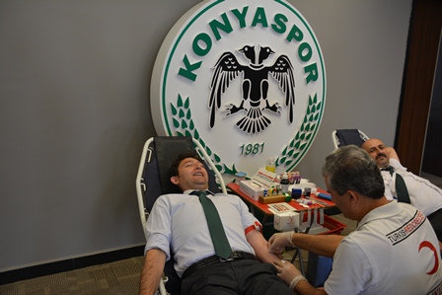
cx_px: 221
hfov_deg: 61.9
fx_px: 368
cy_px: 148
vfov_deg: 43.6
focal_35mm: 30
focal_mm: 20
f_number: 4
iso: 500
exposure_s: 1/60
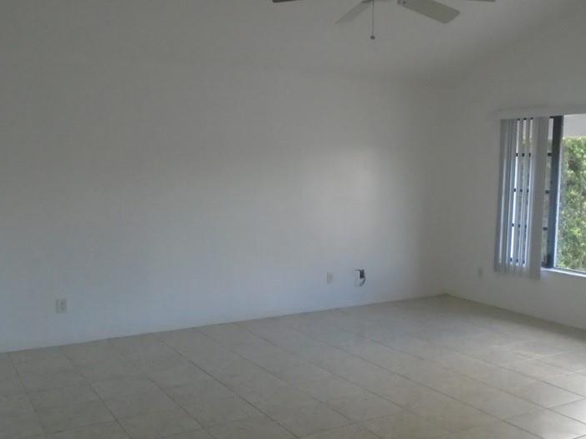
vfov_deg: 37.5
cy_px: 267
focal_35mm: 38
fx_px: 643
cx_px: 327
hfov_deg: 48.9
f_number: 3.2
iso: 320
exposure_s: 1/30
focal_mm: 4.6
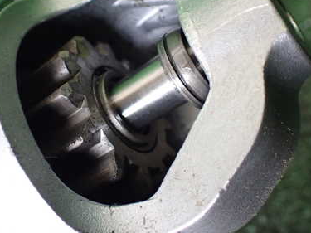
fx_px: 431
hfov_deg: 39.4
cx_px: 119
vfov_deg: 30.1
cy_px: 88
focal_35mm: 48
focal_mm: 5.4
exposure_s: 1/60
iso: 800
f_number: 2.3
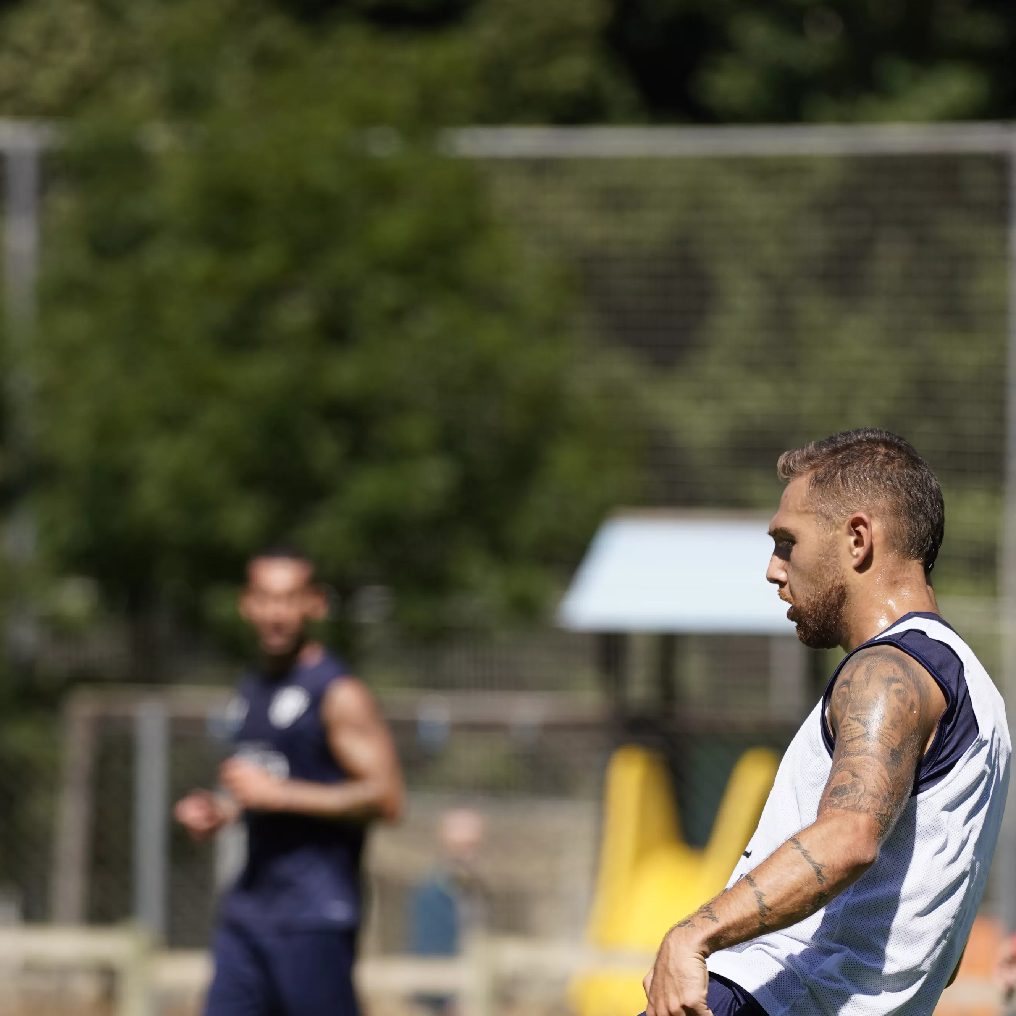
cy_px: 899
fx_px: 16869
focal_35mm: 508
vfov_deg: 3.4
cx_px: 579
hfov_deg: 3.4
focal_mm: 200
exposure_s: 1/1250
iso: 100
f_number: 3.5
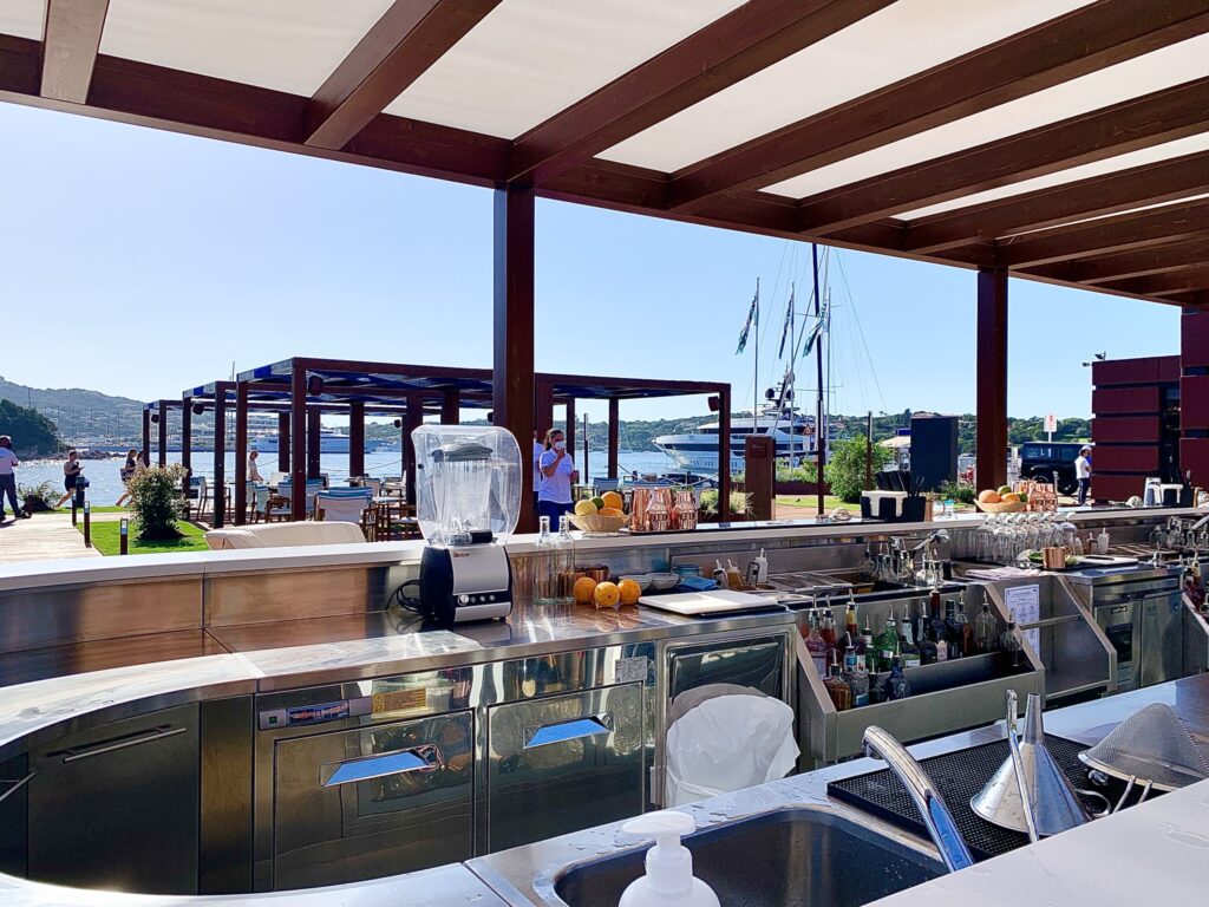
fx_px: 908
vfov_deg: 53.1
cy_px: 454
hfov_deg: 67.3
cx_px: 604
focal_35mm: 26
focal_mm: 4.25
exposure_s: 1/2681
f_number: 1.8
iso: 25
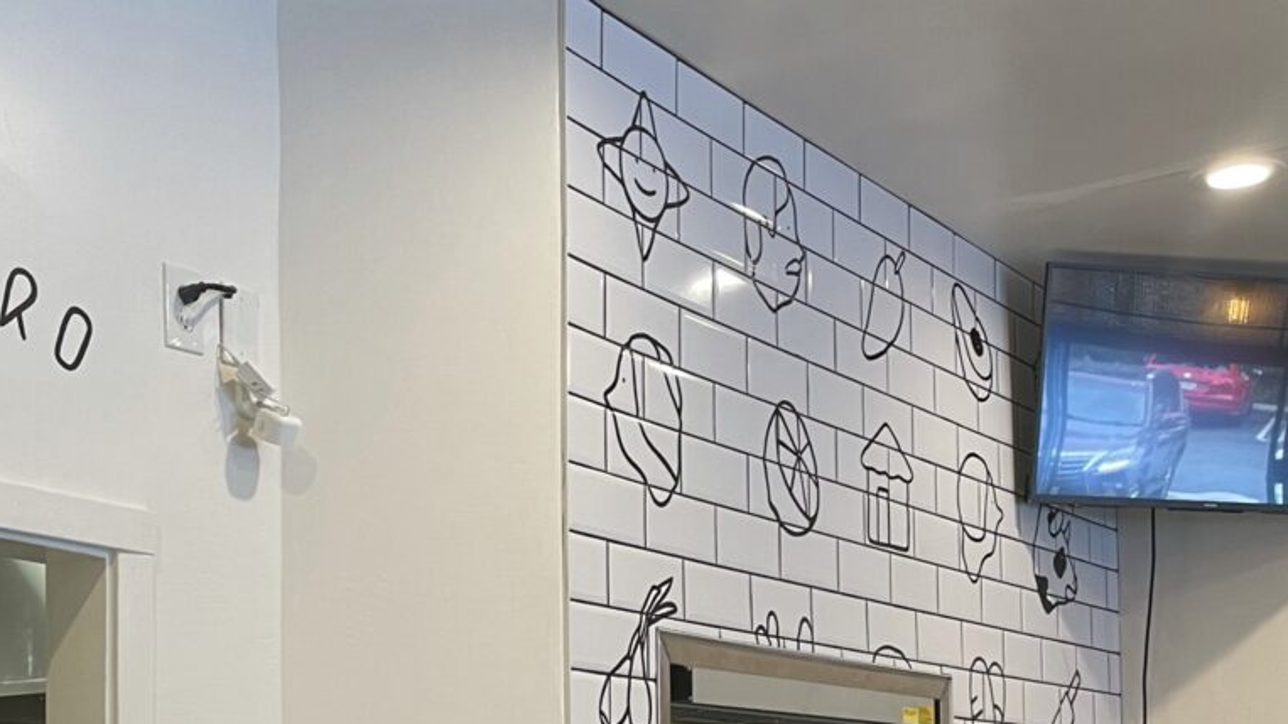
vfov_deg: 20.3
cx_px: 454
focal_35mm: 57
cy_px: 756
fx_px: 1946
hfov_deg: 36.3
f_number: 1.6
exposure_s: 1/60
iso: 80
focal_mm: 4.2
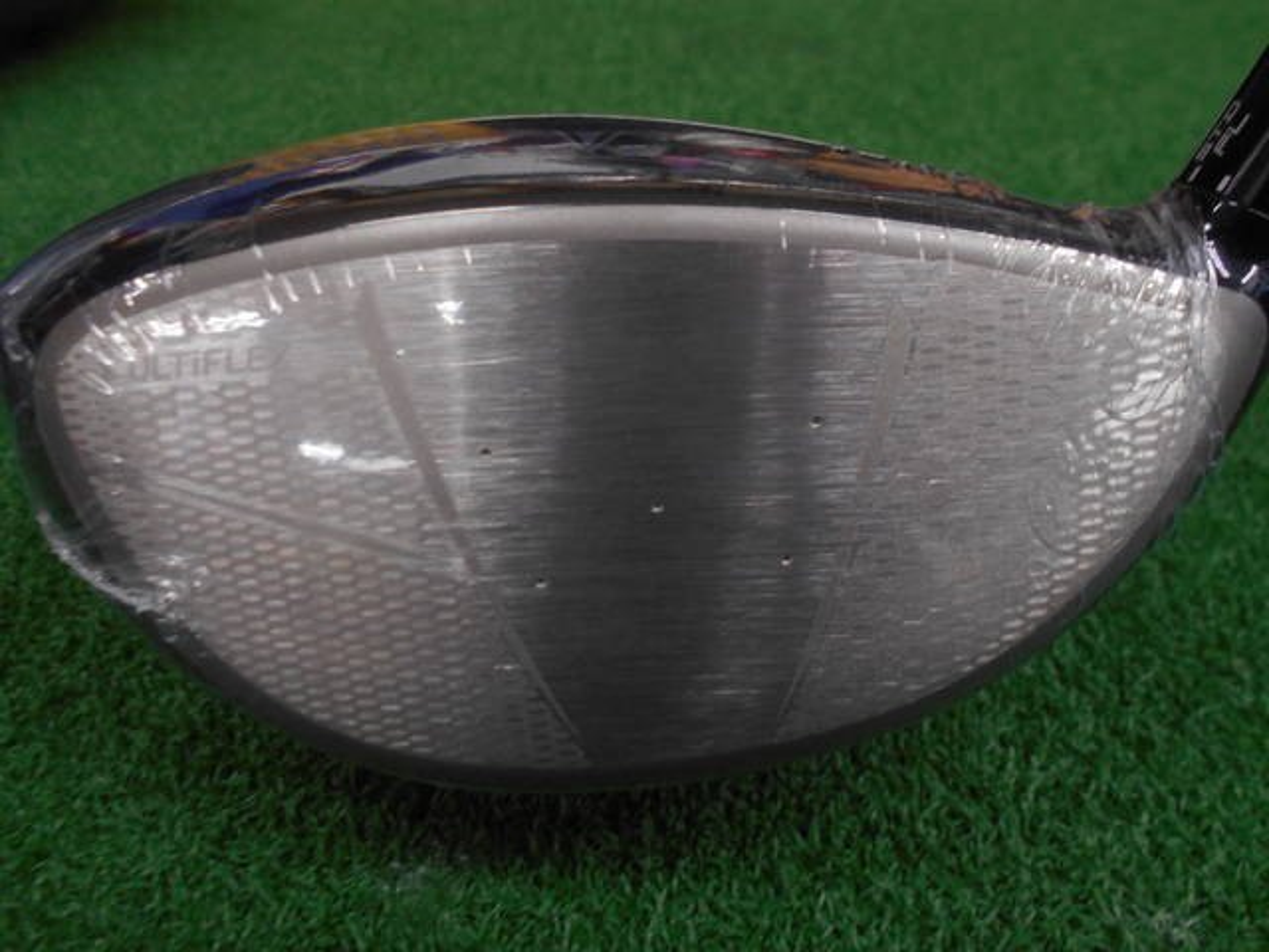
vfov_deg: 53.1
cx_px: 634
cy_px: 476
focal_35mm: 26
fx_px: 953
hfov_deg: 67.3
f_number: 3.2
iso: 180
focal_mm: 4.6
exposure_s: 1/30
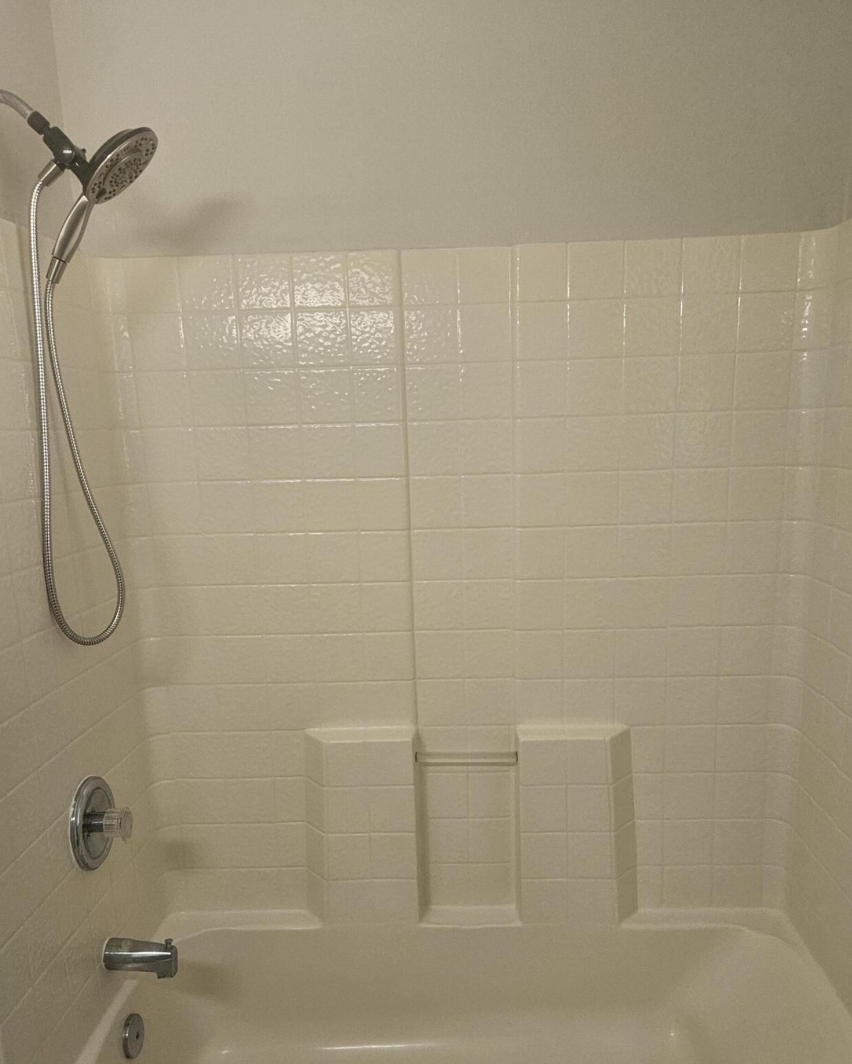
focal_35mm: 29
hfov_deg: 50.0
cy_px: 629
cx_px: 444
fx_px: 914
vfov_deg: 60.0
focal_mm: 5.4
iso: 250
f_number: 1.8
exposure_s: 1/120
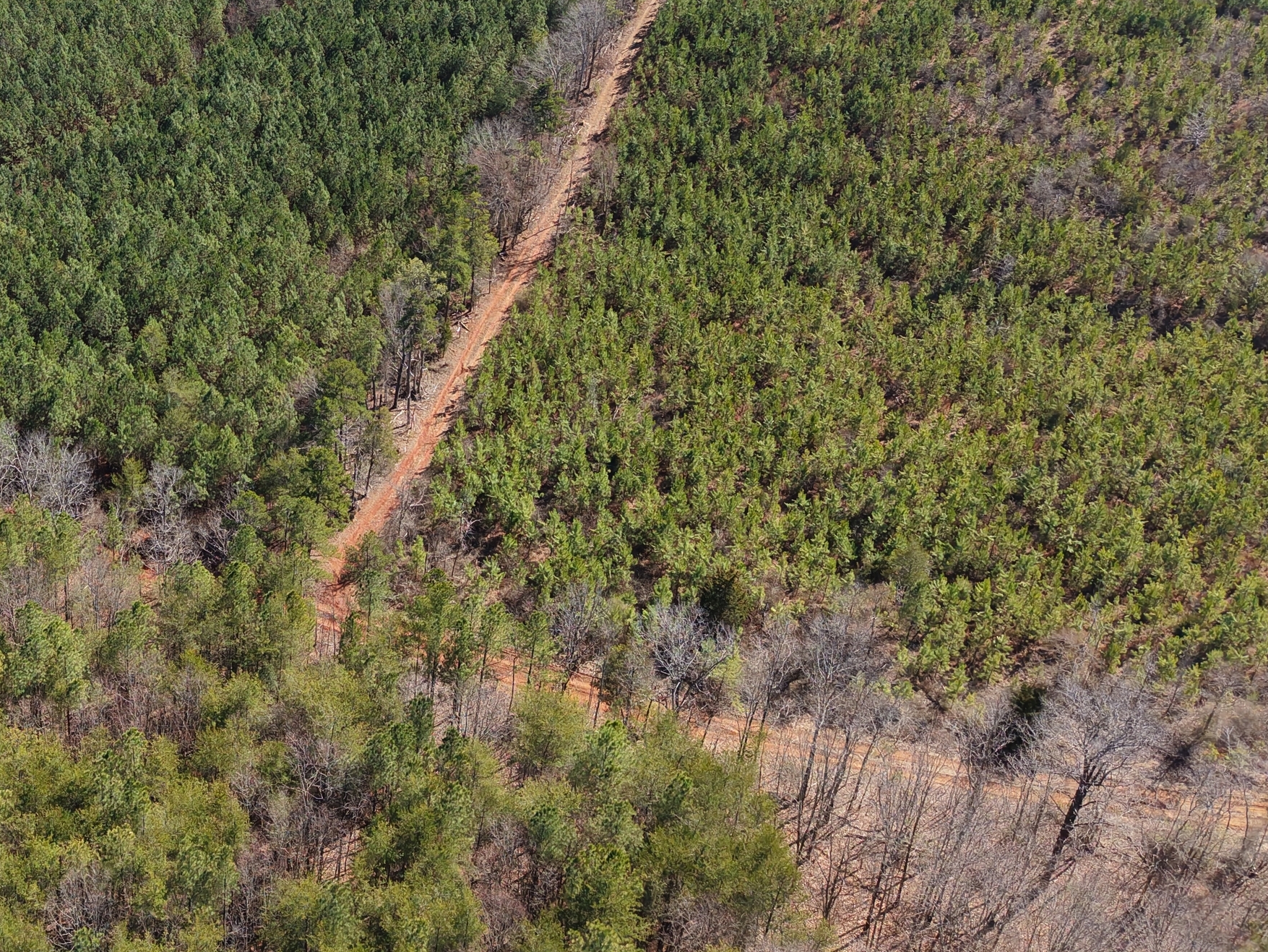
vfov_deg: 32.9
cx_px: 190
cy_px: 124
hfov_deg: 42.1
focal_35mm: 42
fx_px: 1539
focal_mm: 8.67
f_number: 1.8
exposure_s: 1/1000
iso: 100
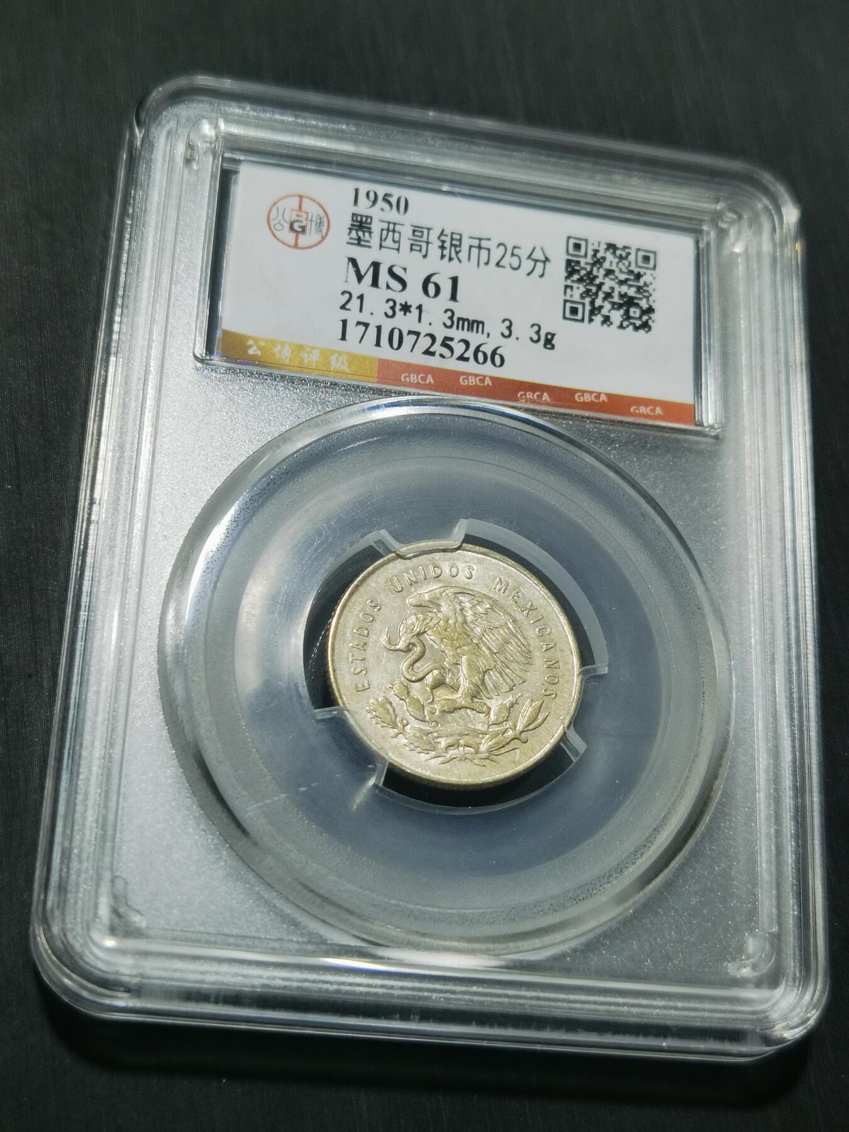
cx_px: 424
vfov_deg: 35.5
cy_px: 566
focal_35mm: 54
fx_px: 1766
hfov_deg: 27.0
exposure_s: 1/100
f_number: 1.9
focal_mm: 6.67
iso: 80
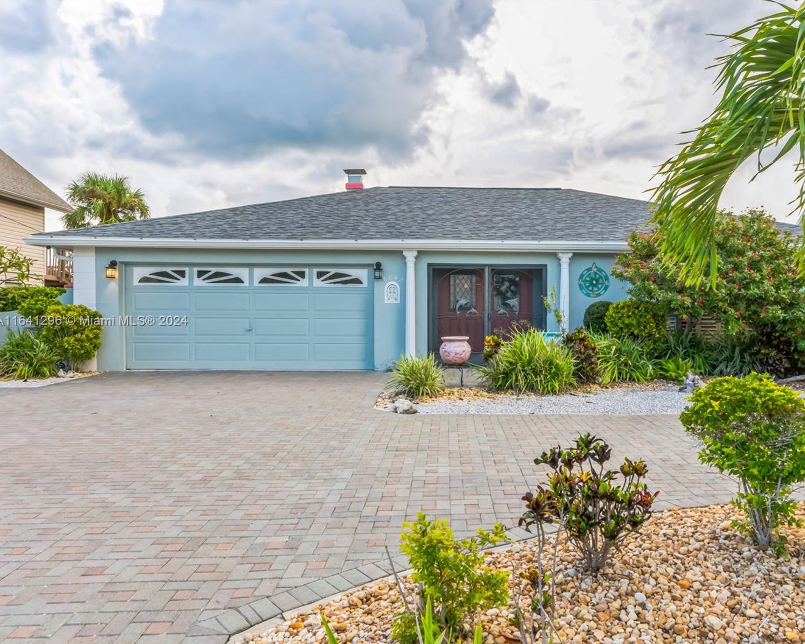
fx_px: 609
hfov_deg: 66.3
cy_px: 322
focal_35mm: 26
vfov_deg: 55.7
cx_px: 480
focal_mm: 22.5
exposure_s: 1/50
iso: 400
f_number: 18
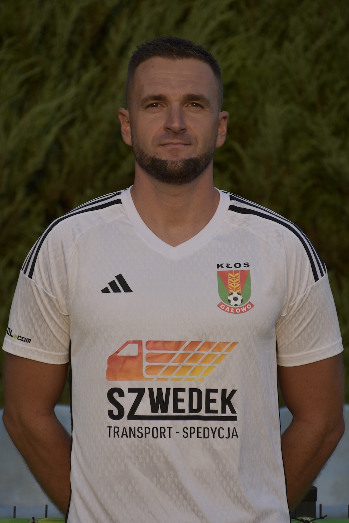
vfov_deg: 13.1
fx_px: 2282
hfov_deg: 8.7
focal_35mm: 157
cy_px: 262
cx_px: 174
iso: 125
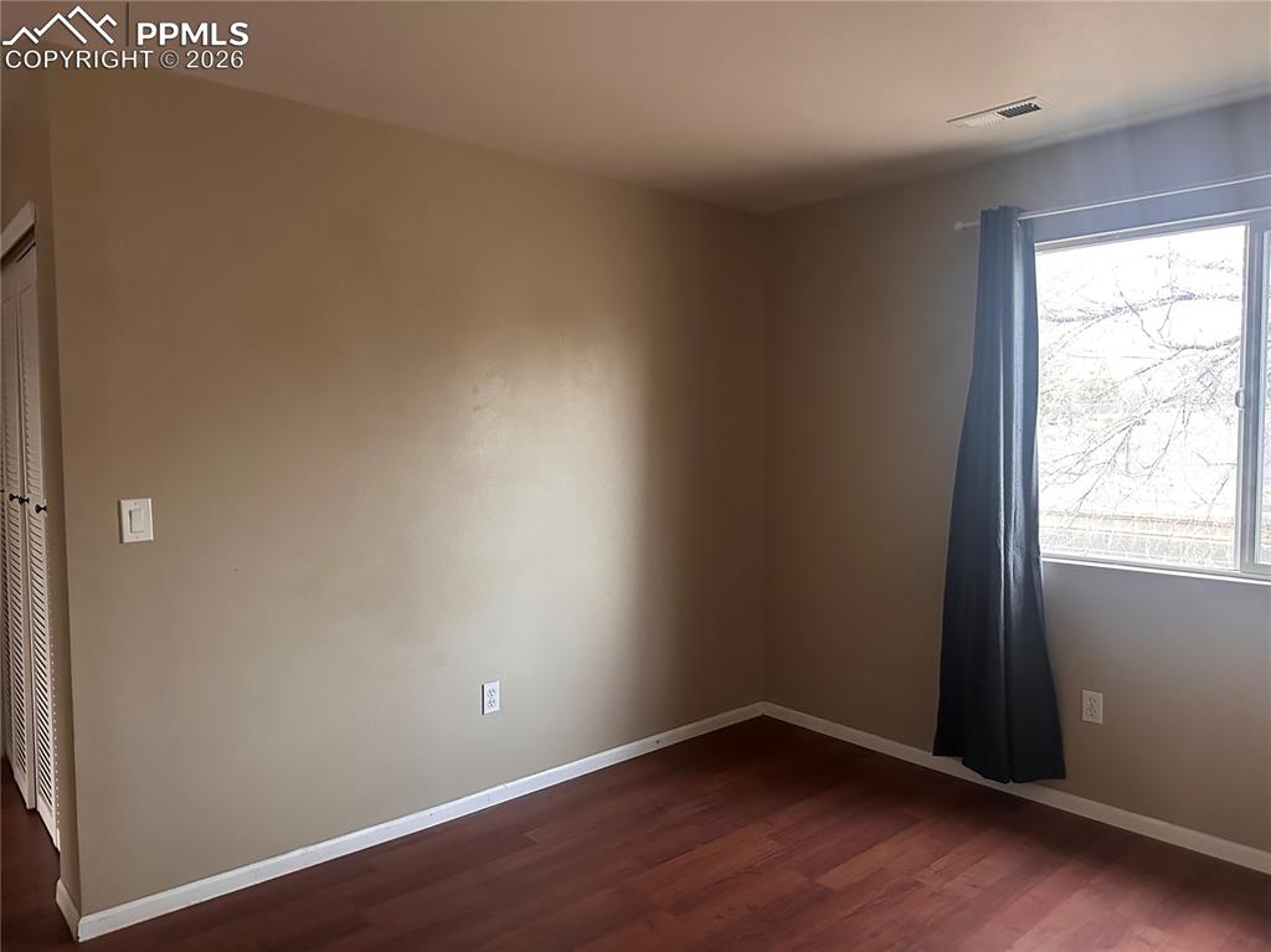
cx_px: 636
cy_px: 476
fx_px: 881
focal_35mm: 24
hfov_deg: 71.6
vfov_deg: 56.8
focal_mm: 6.86
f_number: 1.78
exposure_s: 1/49
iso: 1000
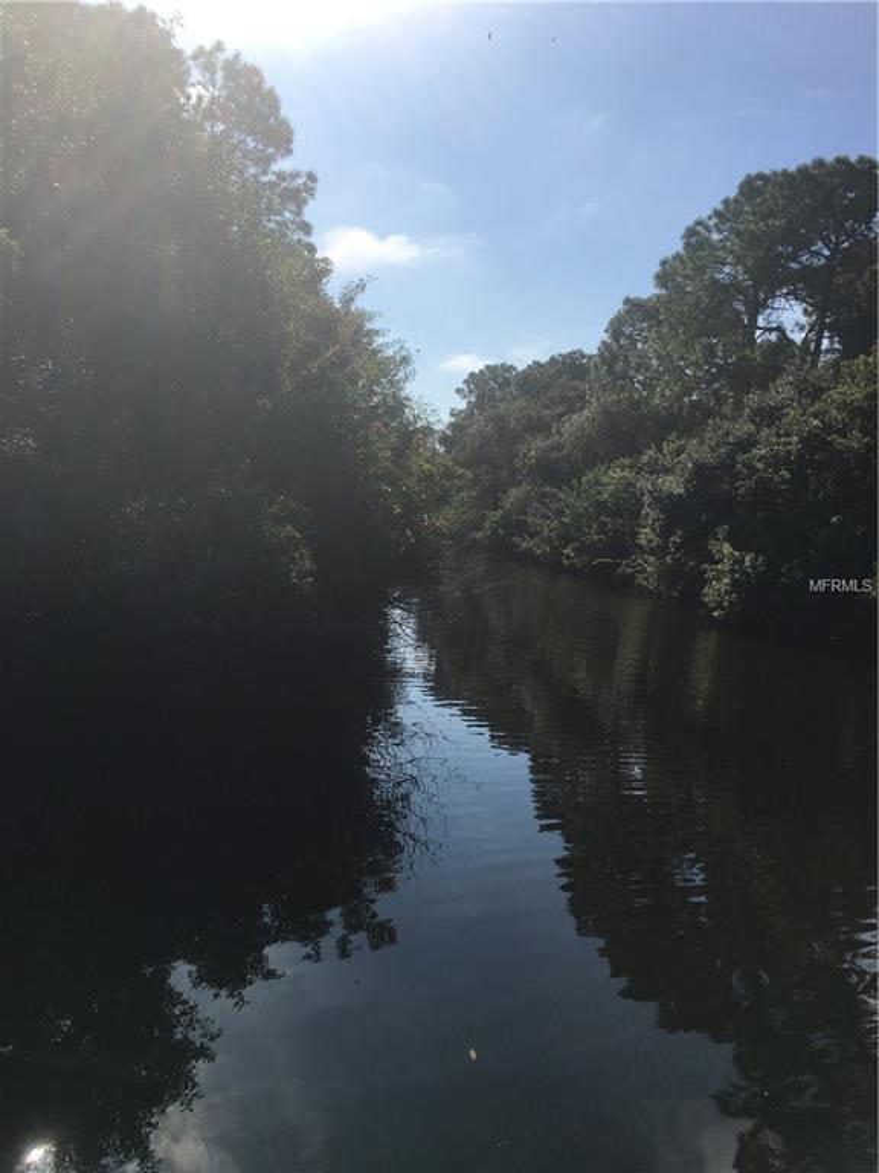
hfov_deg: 48.2
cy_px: 586
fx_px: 982
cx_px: 440
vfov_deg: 61.7
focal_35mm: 29
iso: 25
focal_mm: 4.15
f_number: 2.2
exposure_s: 1/3205
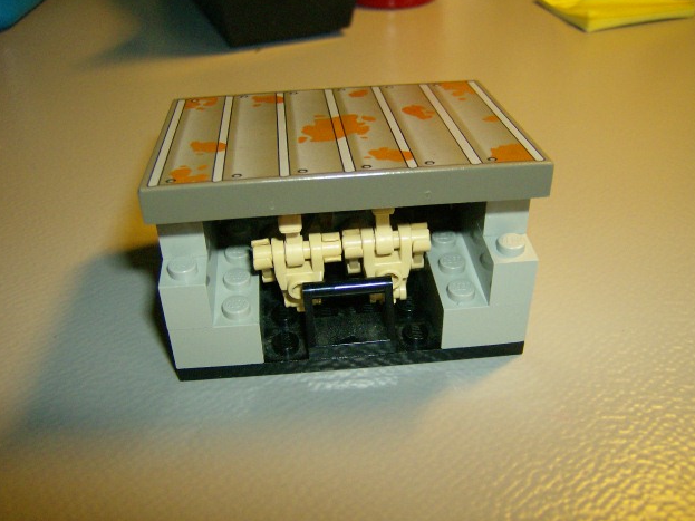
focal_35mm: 37
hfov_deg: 50.1
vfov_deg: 38.7
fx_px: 743
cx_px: 346
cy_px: 254
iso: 200
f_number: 2.8
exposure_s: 1/60
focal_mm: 6
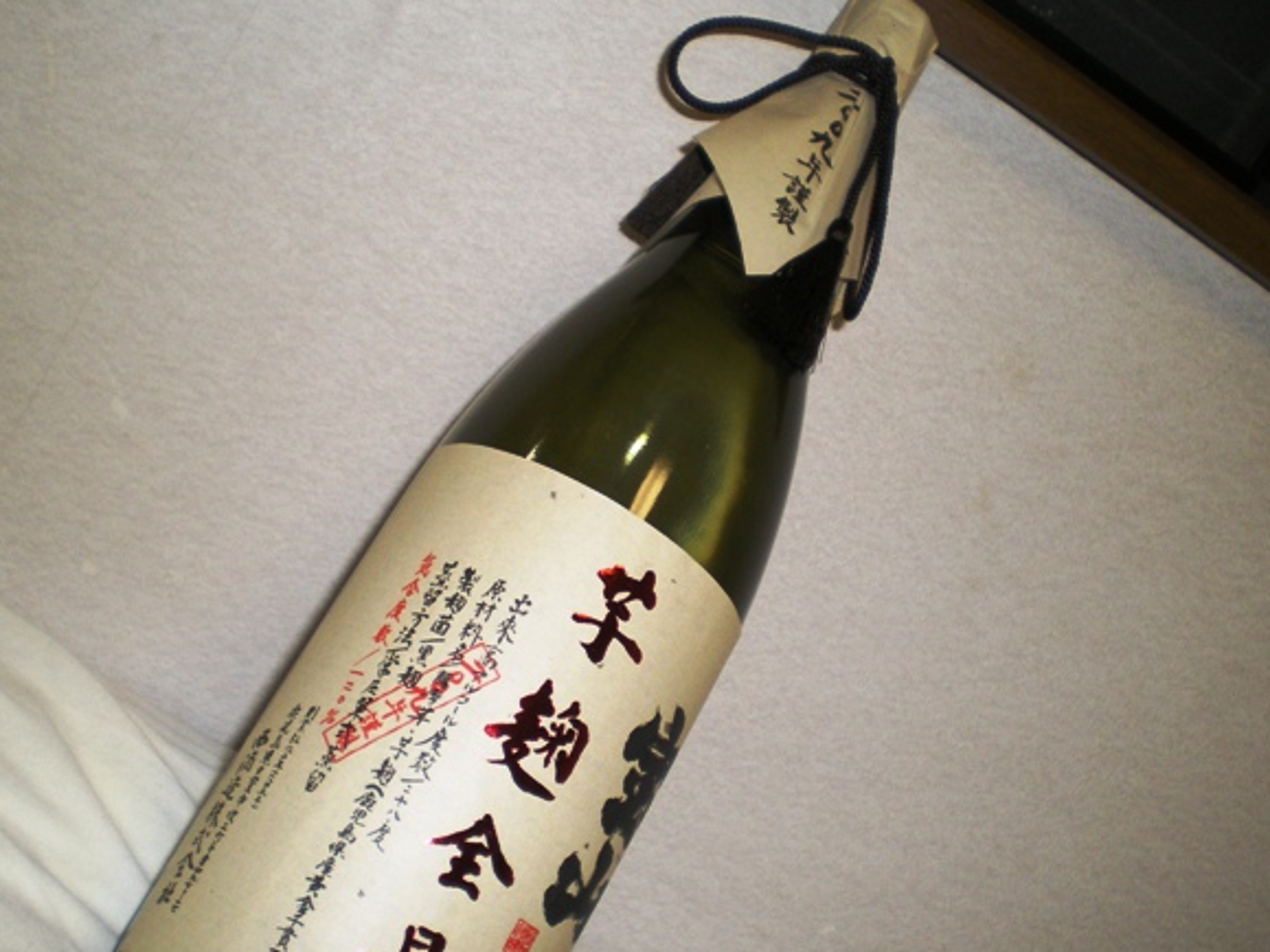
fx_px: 1541
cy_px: 483
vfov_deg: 34.3
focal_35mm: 42
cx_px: 594
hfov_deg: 44.8
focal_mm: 6.3
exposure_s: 1/50
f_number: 3.1
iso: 200
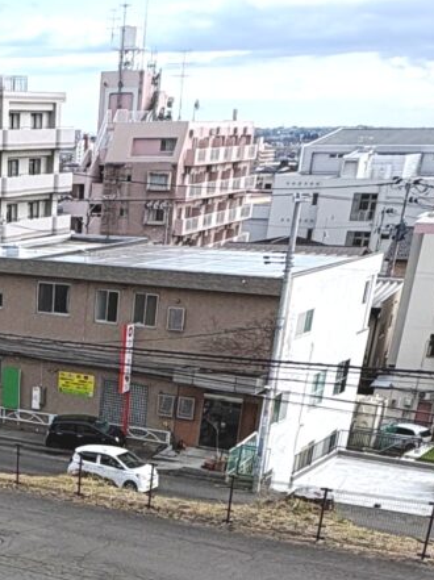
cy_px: 730
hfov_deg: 22.4
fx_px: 1021
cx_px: -63
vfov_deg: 27.2
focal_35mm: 61
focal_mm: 2.22
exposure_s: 1/910
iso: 50
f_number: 2.2
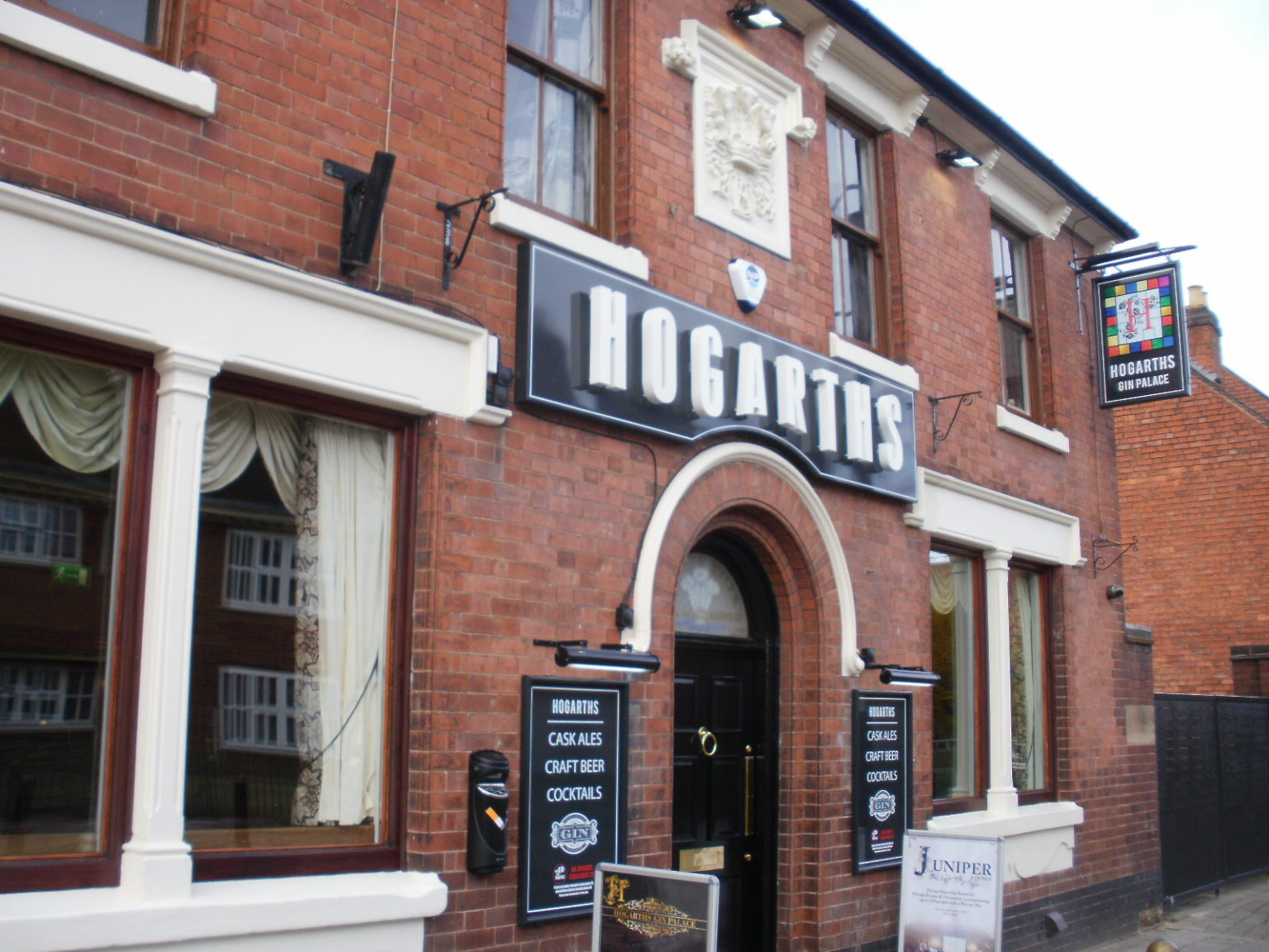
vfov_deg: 39.7
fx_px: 1320
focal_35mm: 36
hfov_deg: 51.4
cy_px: 476
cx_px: 634
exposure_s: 1/160
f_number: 5.6
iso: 100
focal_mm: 6.3
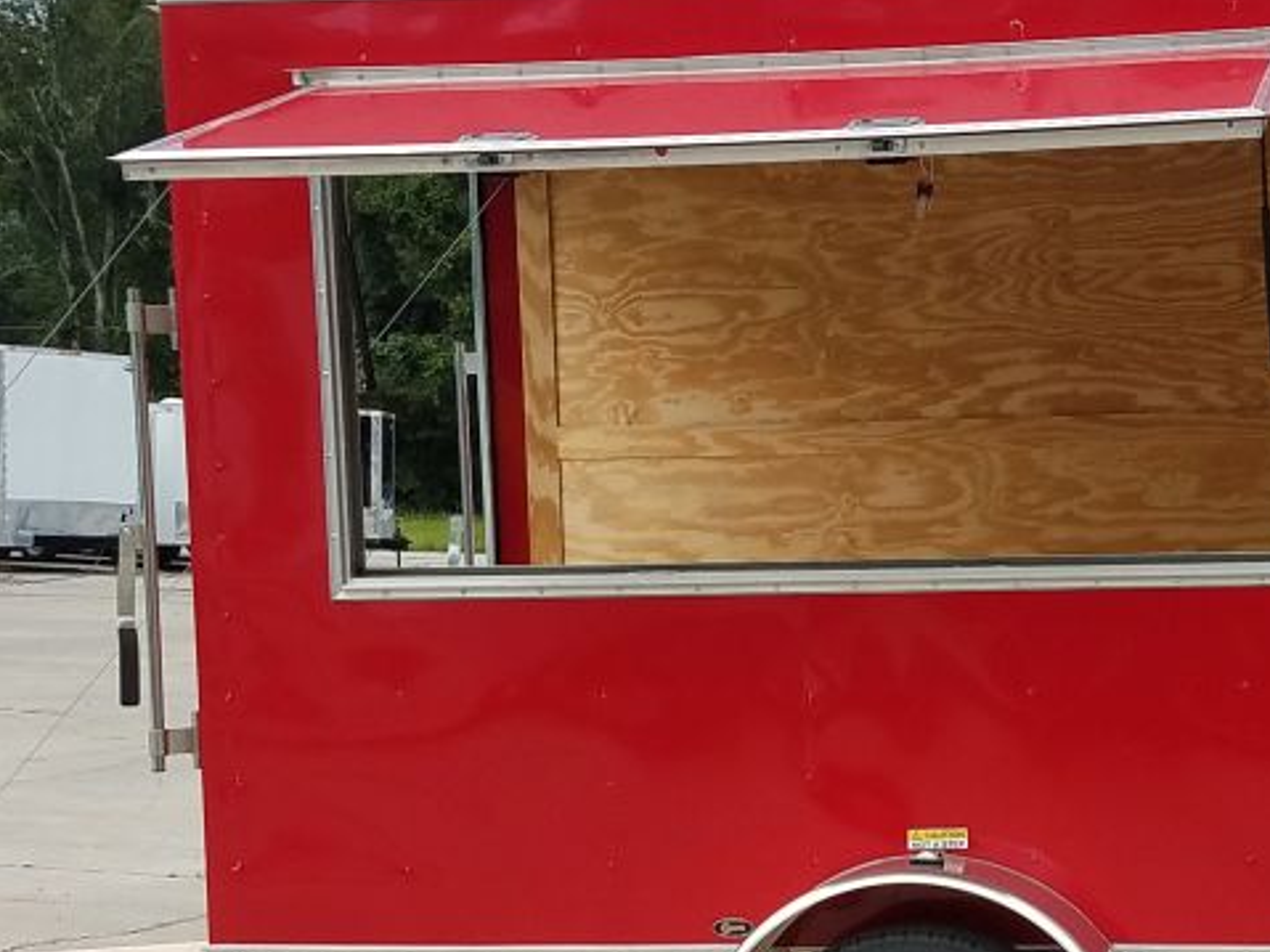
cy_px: 647
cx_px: 957
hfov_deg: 25.4
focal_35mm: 76
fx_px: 2788
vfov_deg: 19.3
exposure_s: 1/1680
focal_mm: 4.2
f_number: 1.7
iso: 40
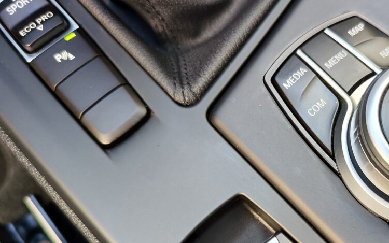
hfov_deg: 49.0
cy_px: 173
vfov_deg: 32.3
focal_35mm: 39
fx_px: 414
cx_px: 277
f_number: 1.69
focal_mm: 7.01
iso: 208
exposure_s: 1/100
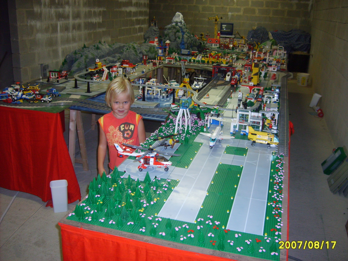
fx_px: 352
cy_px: 130
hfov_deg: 52.6
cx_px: 174
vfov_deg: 40.7
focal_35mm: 35
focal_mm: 5.8
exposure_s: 1/45
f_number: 2.8
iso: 100
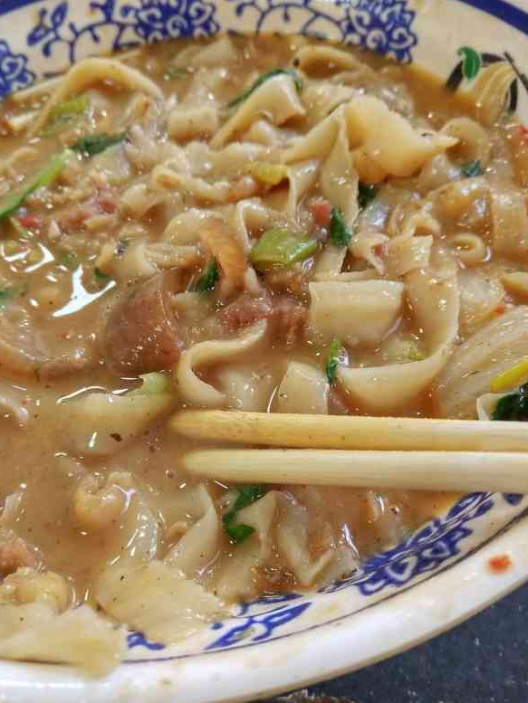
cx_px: 256
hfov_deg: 39.7
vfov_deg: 51.3
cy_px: 351
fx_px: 732
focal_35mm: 36
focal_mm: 3.95
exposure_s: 1/50
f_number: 1.8
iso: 230
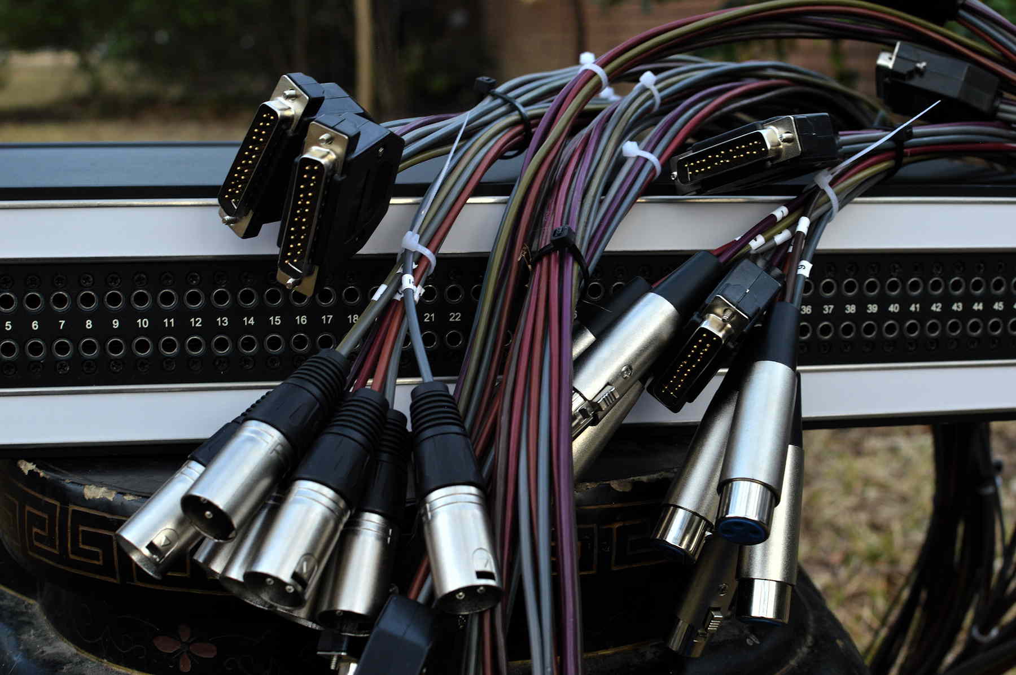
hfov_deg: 37.9
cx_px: 508
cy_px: 338
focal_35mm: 52
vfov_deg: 25.7
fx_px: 1480
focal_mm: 35
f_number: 8
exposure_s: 1/60
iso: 400
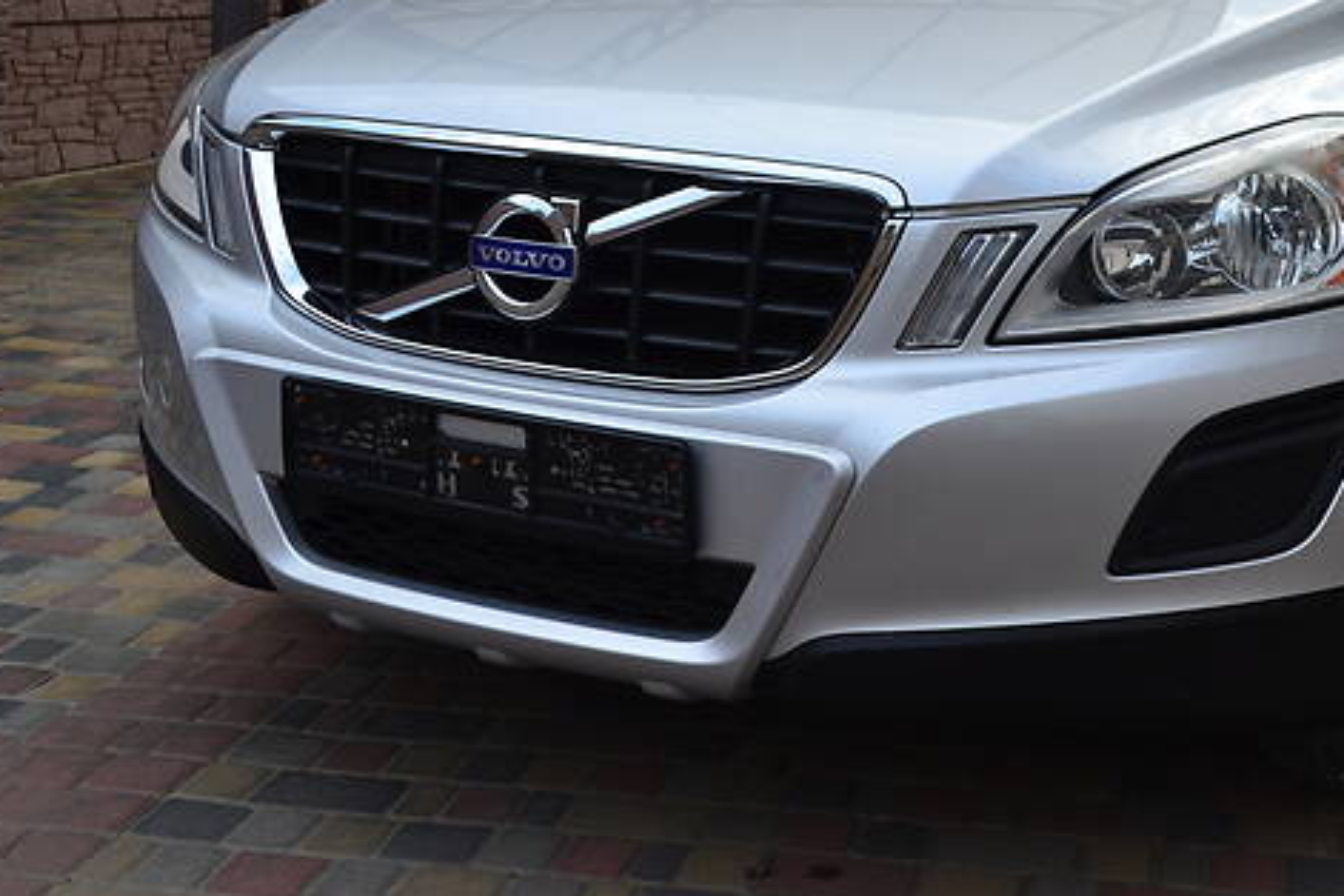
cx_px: 1030
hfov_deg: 34.8
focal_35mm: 56
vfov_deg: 23.8
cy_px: 181
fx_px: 2091
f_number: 5.6
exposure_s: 1/125
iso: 200
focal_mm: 22
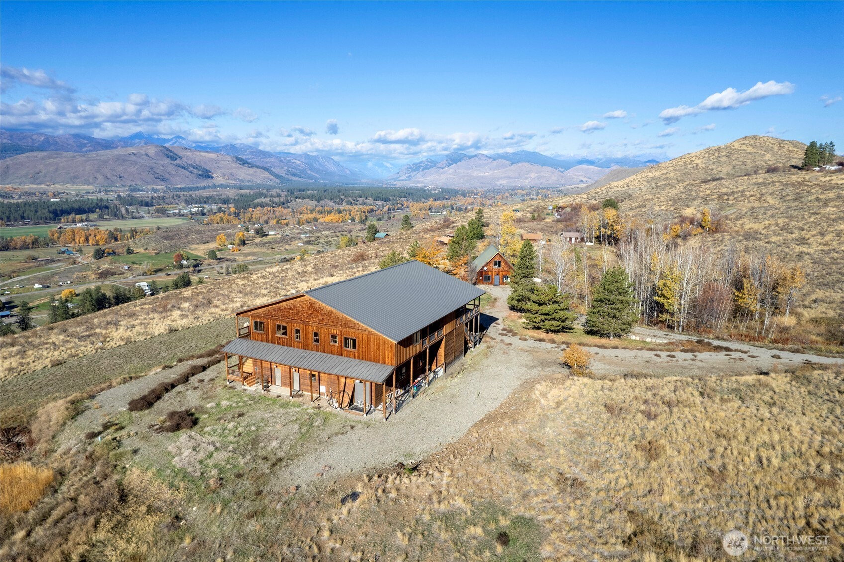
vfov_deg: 57.2
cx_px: 422
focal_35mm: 22
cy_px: 281
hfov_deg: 78.6
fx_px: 516
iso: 100
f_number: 2.8
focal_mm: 8.38
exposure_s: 1/2000
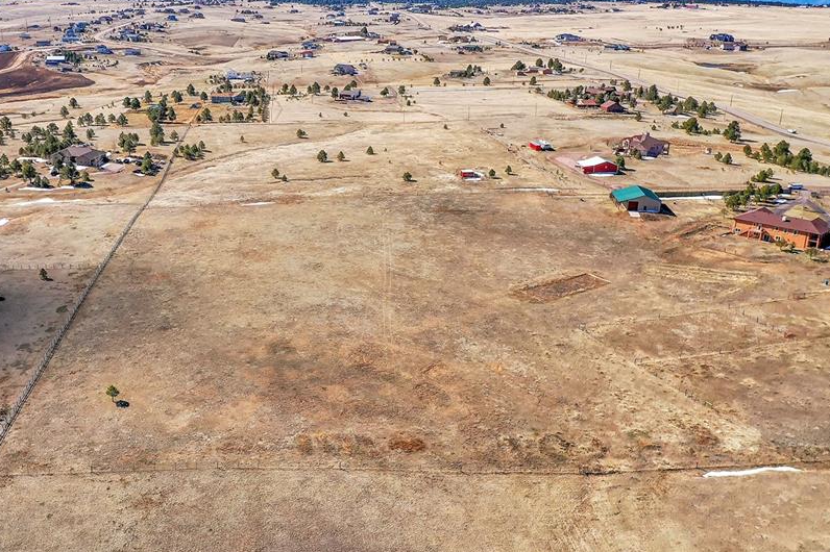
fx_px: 830
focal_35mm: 36
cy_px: 251
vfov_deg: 36.8
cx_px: 312
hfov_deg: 52.6
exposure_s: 1/500
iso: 100
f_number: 5.6
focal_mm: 10.26
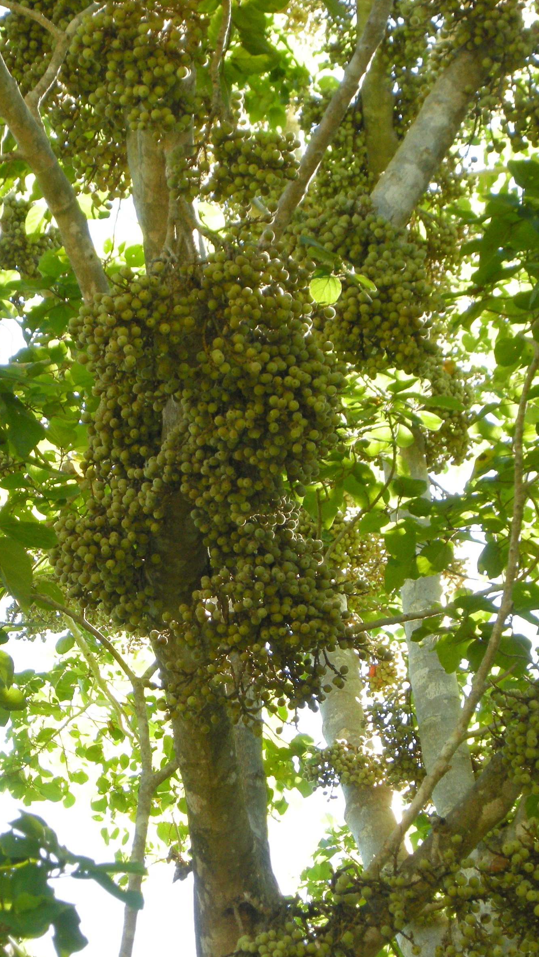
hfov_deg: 9.0
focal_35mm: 135
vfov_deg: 15.9
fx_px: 3430
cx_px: 344
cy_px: 477
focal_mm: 26.3
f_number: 5.3
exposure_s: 1/47
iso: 131
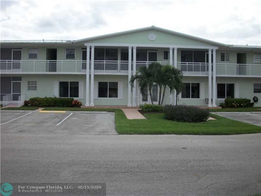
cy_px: 98
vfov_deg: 40.7
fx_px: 264
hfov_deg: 52.6
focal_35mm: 35
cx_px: 130
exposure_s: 1/200
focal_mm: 6.3
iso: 80
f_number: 8.8
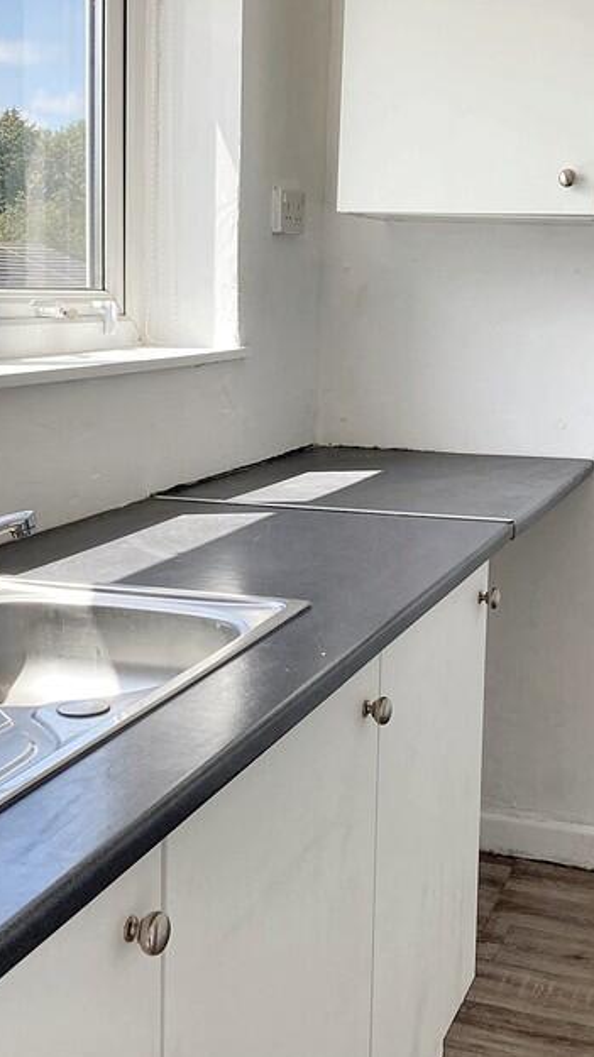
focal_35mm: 50
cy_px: 538
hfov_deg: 23.9
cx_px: 313
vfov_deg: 41.3
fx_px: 1402
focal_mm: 4
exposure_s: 1/558
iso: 20
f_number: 1.8
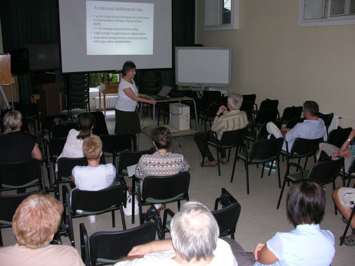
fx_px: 359
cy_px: 133
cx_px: 178
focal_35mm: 35
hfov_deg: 52.6
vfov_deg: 40.7
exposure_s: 1/60.1
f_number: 2.8
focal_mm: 8.9
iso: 89
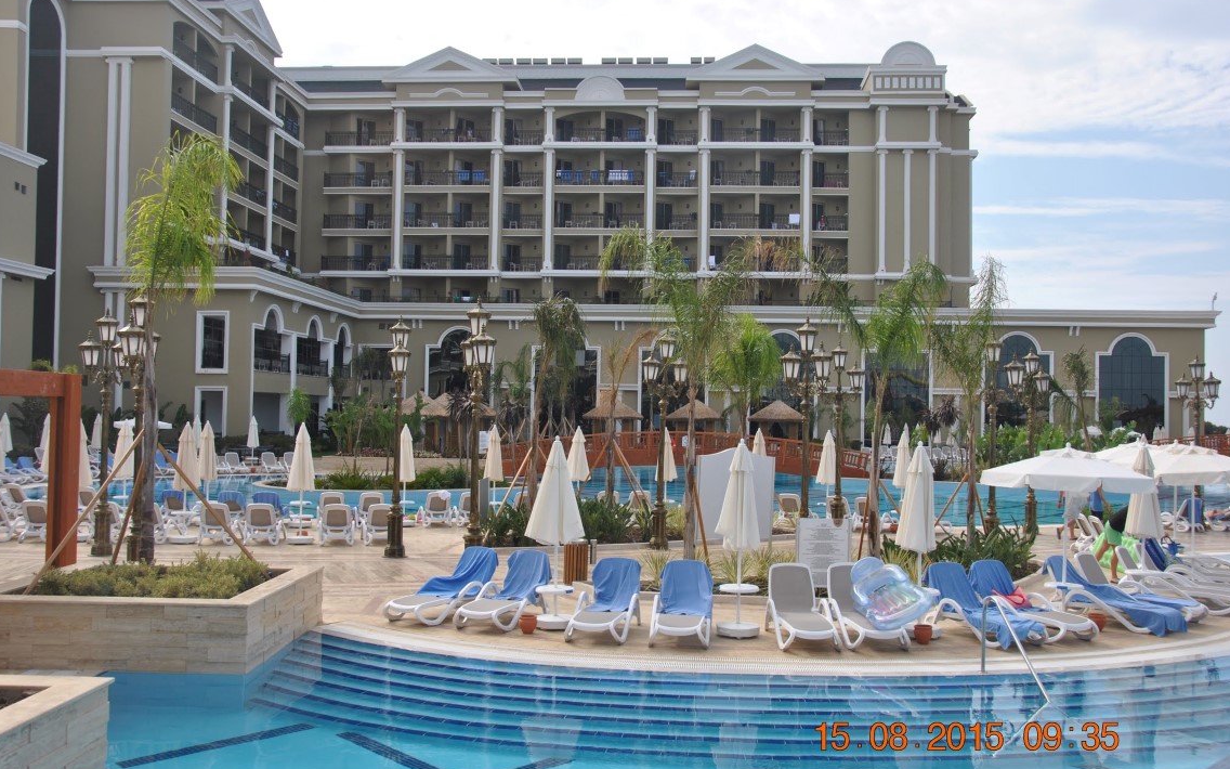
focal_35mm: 34
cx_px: 617
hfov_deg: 56.7
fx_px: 1140
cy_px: 383
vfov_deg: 37.3
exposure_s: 1/200
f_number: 7.1
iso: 100
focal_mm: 22
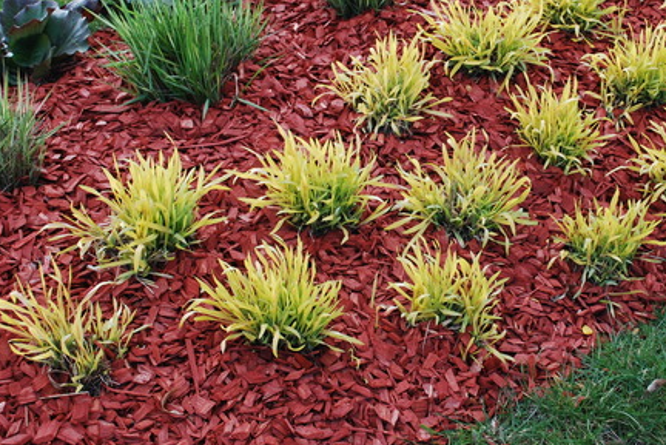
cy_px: 154
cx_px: 452
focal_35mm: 65
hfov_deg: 30.7
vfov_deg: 20.9
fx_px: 1204
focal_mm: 24
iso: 125
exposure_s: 1/125
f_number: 5.6
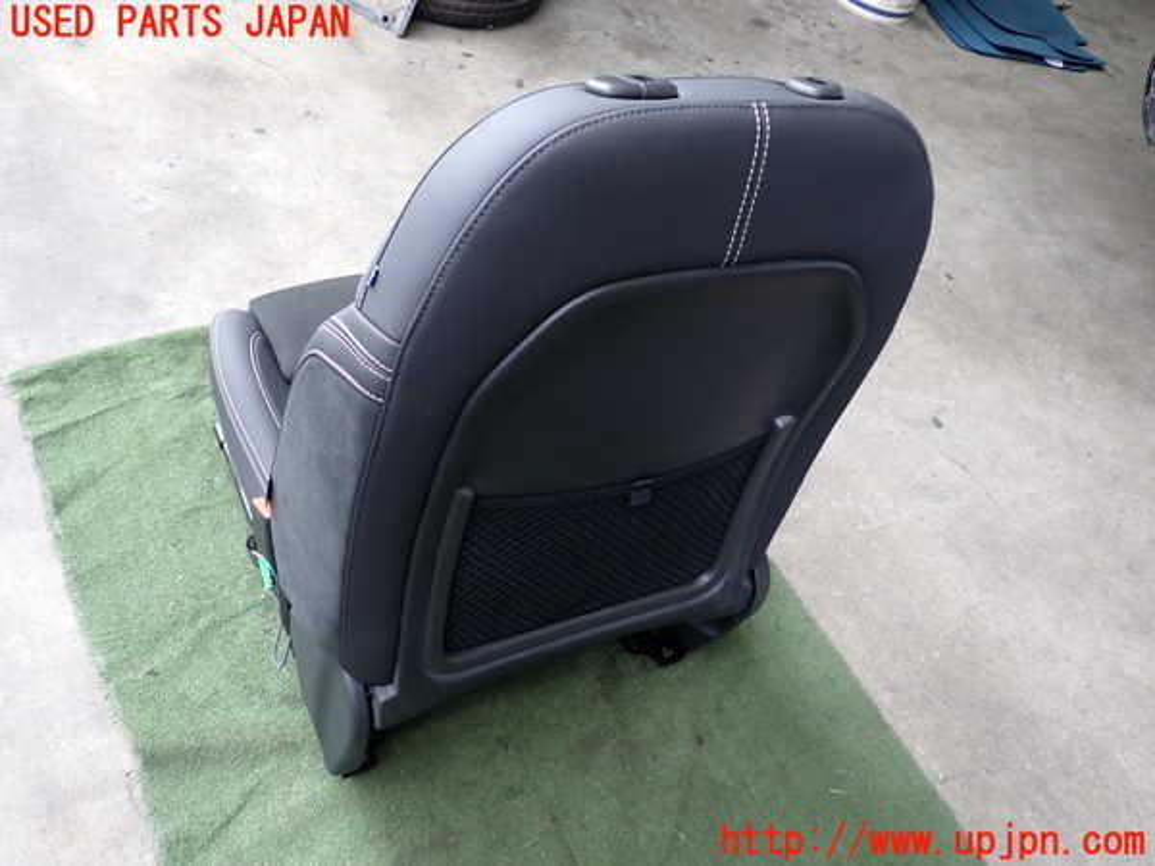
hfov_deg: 60.0
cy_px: 433
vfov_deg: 46.8
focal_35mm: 30
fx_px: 1001
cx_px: 578
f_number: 2.3
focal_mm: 5.4
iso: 200
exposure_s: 1/100
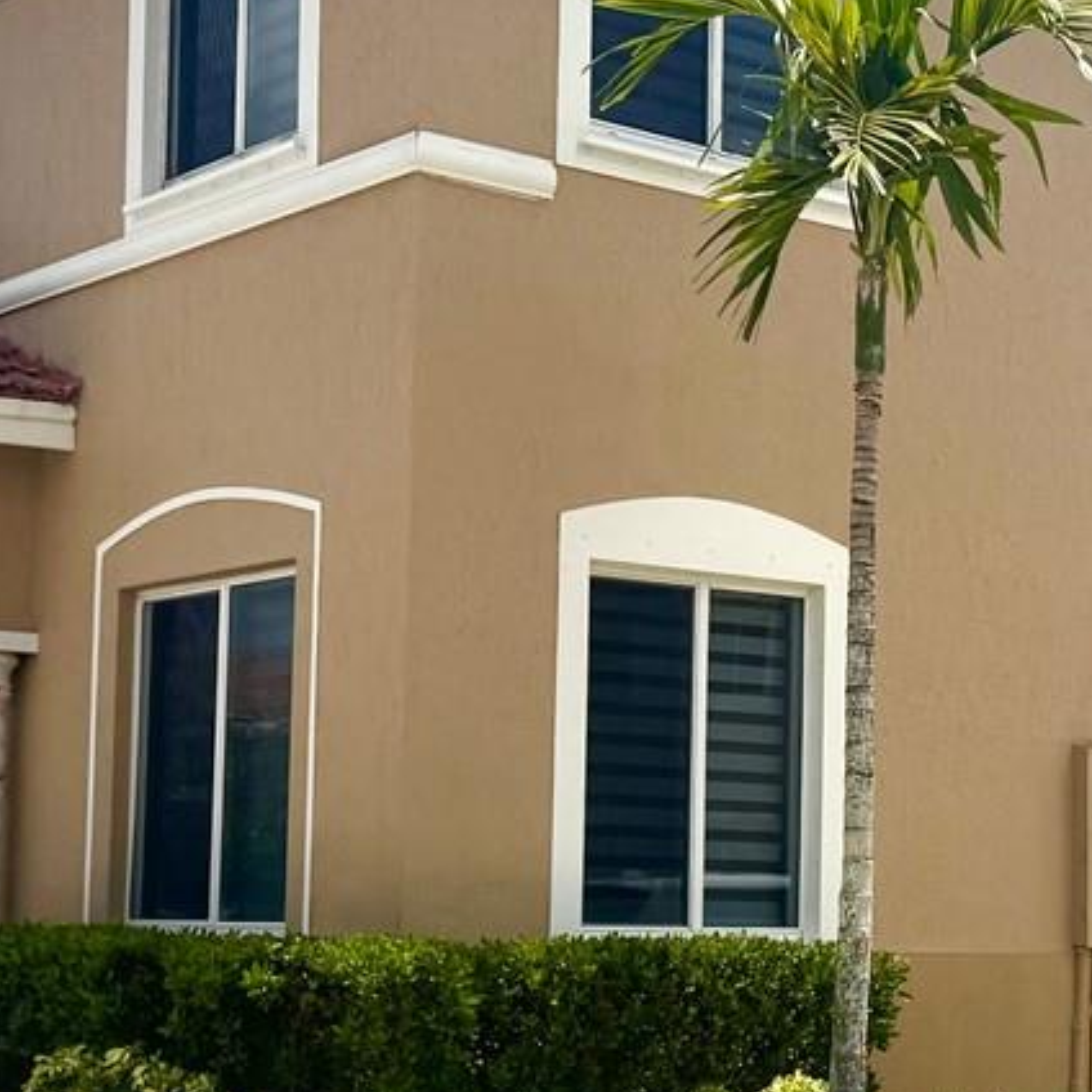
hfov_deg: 21.5
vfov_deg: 21.6
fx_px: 2855
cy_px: 695
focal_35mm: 80
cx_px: 804
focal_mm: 6.76
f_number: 1.78
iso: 80
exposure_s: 1/12346
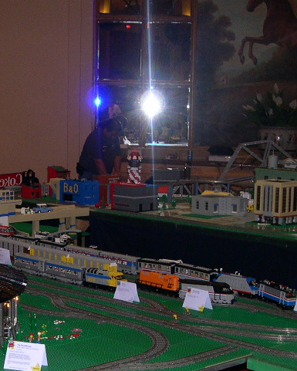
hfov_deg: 19.3
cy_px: 261
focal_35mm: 79
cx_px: 79
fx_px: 868
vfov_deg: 24.0
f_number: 2.8
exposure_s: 1/60
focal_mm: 8
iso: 239
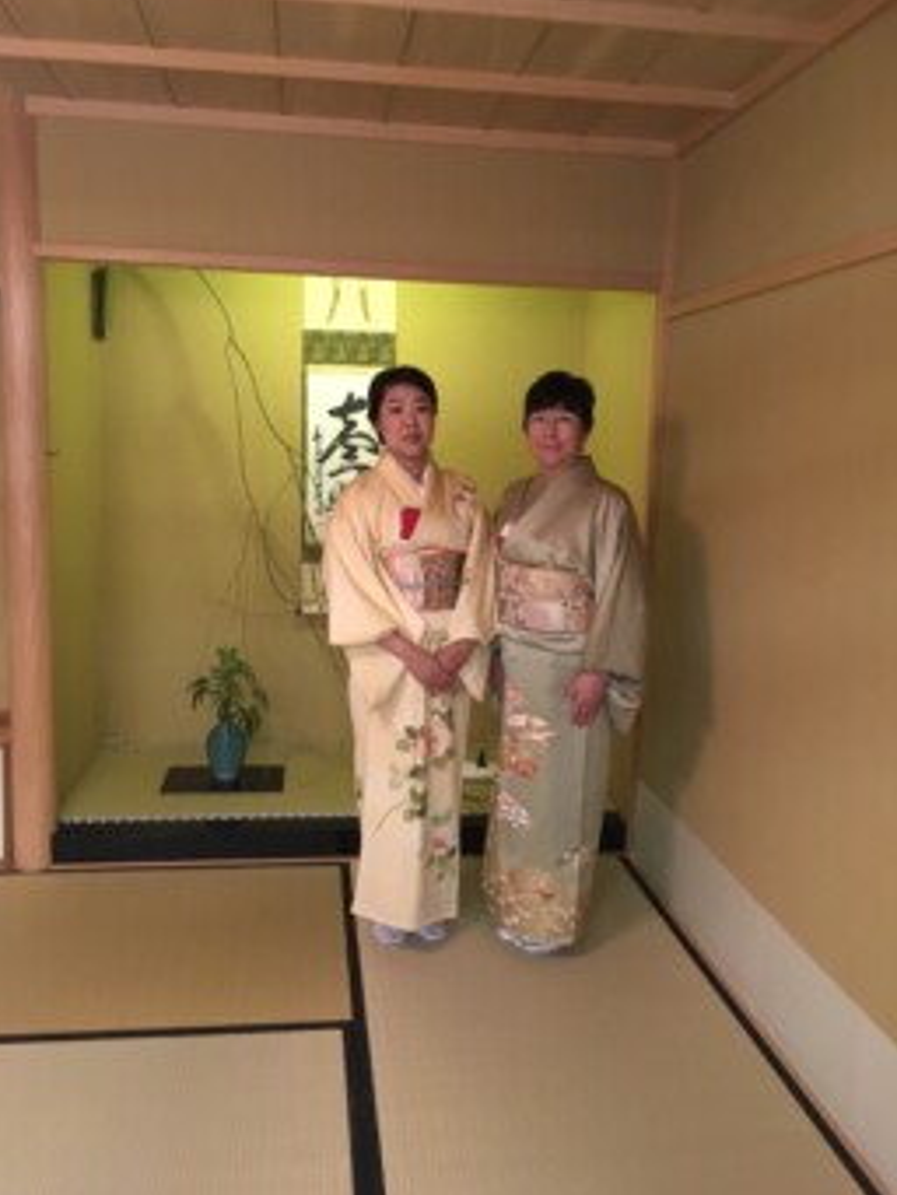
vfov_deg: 59.9
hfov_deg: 46.8
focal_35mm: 30
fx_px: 1036
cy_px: 590
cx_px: 436
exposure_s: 1/15
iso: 400
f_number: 2.2
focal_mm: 4.15
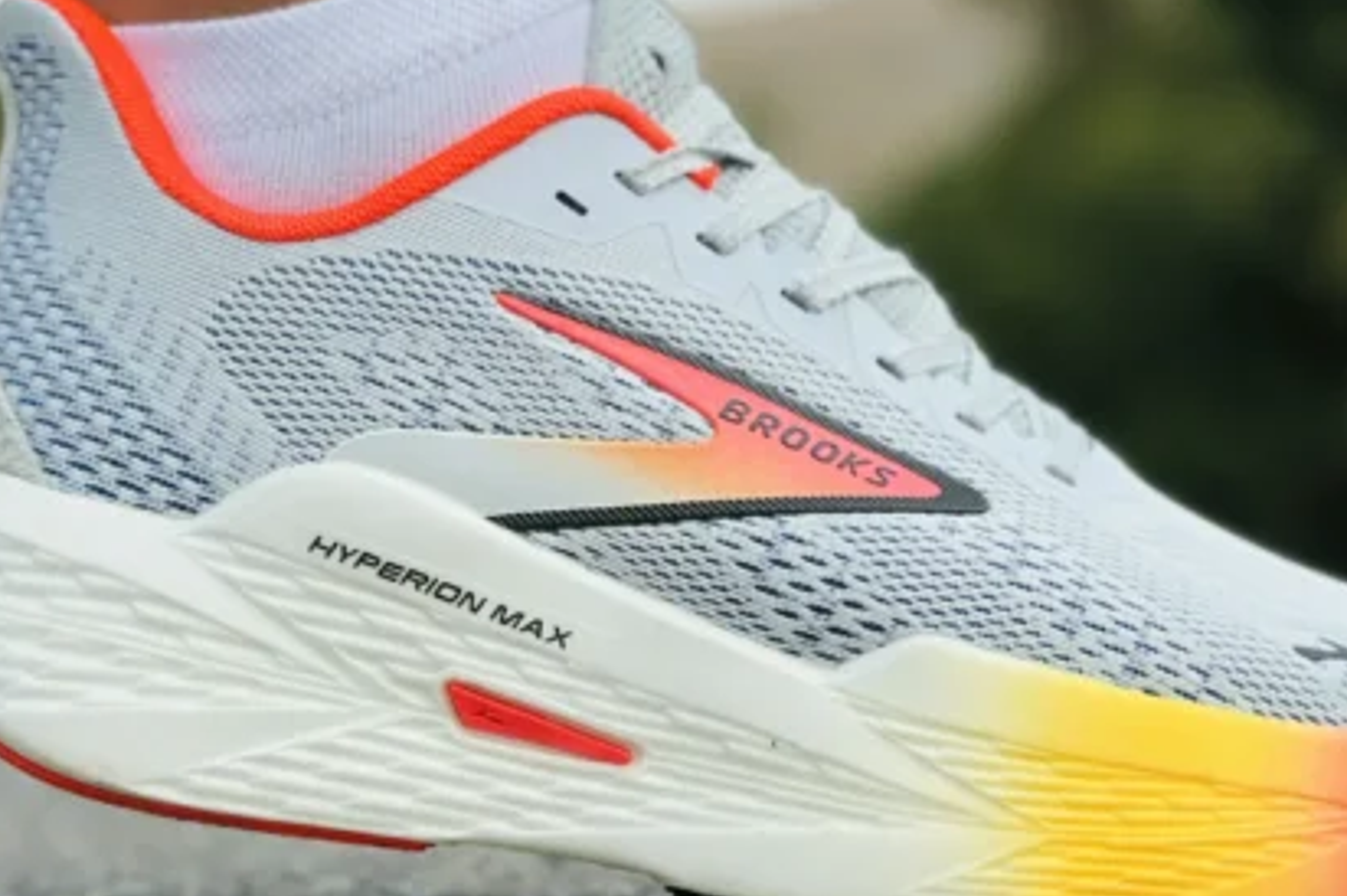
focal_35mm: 97
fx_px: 3626
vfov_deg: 14.0
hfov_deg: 21.0
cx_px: 687
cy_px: 229
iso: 80
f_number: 1.78
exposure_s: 1/2028
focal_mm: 6.86
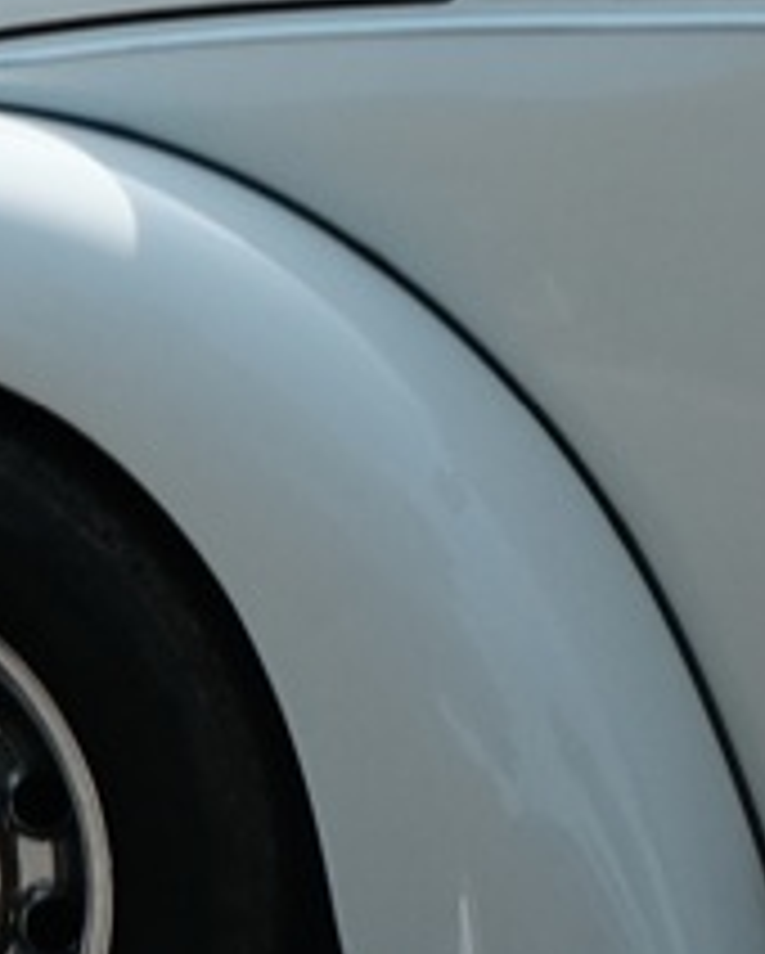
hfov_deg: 4.1
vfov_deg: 5.2
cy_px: -160
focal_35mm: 371
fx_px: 10485
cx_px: 1598
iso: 400
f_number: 5.6
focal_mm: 27.7
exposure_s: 1/600
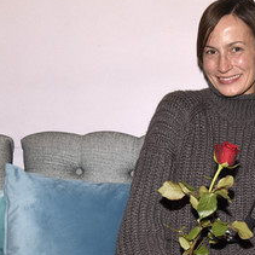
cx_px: 230
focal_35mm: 80
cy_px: 168
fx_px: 667
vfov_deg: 21.6
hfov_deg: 21.2
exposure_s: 1/100
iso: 1000
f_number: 6.3
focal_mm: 44
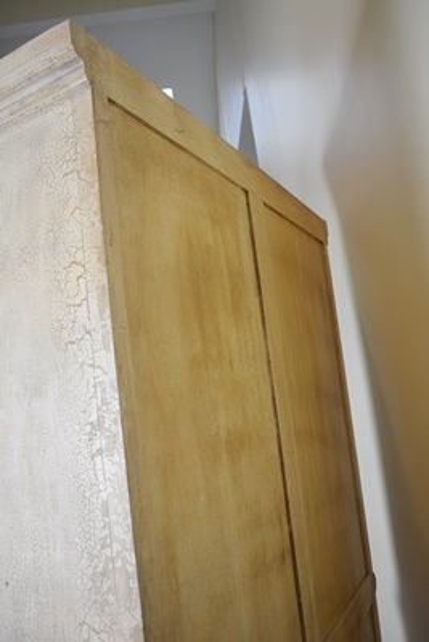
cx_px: 214
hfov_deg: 43.6
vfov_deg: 61.9
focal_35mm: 30
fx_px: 536
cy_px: 321
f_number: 4
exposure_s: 1/60
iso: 560
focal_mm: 20
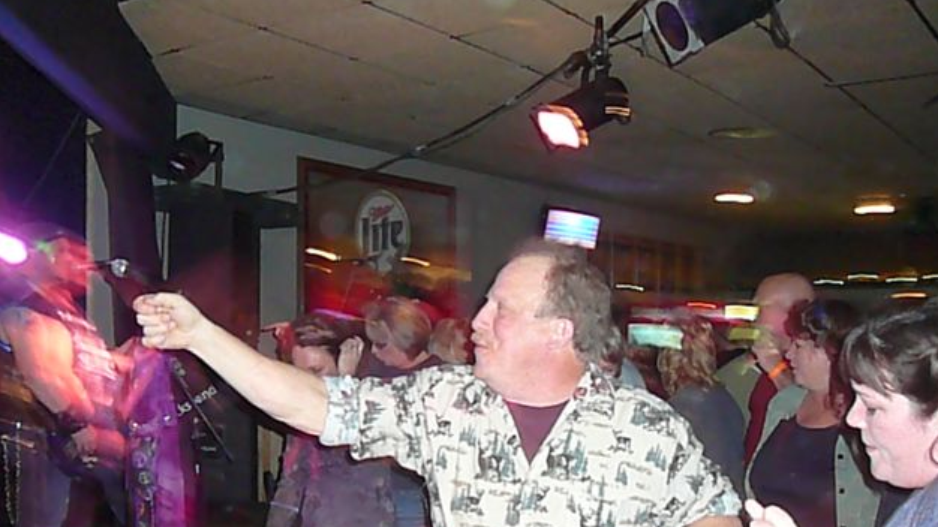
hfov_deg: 51.6
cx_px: 478
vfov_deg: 30.2
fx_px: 970
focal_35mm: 39
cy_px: 353
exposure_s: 1/10
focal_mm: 5.2
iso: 800
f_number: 2.8
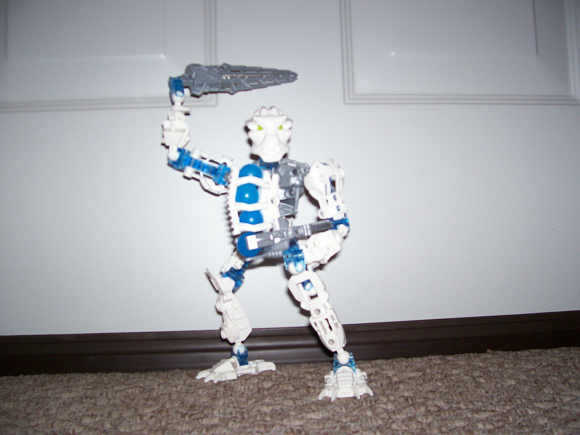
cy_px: 218
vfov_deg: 41.8
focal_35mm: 34
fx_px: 570
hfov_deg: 54.0
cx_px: 290
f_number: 2.7
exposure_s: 1/112
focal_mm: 5.6
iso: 140
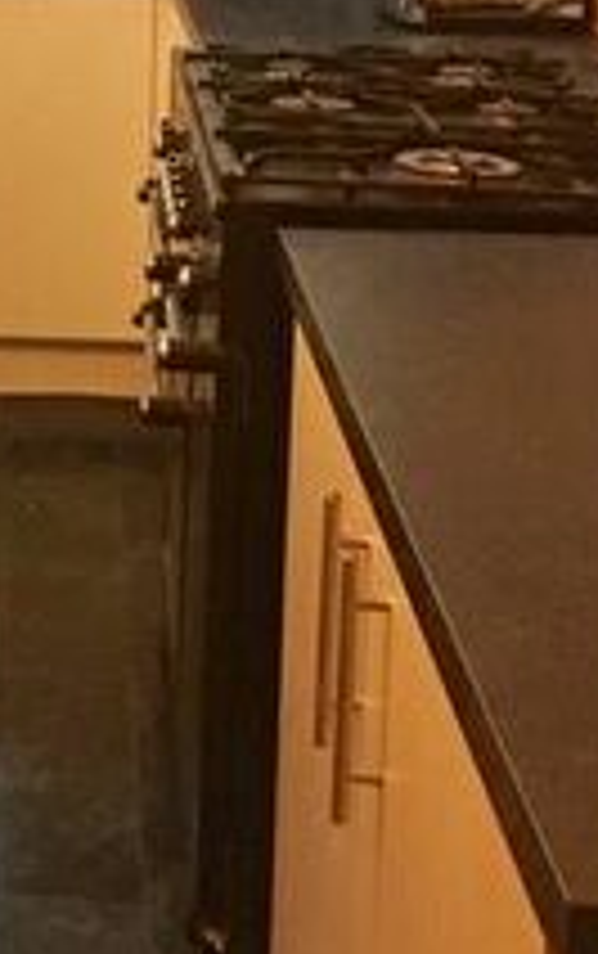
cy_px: 137
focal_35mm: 76
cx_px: -252
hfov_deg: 16.0
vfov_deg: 26.4
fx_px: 1976
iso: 250
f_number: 2.2
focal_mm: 4.15
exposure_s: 1/25
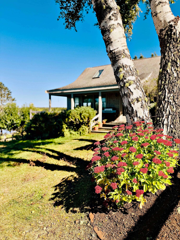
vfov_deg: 71.6
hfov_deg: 56.8
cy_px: 120
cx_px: 90
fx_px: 166
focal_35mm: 24
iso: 80
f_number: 1.78
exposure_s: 1/3247
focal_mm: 6.76
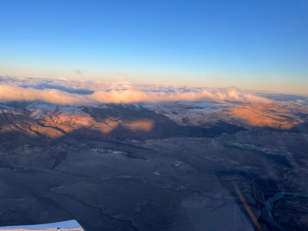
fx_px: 231
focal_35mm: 26
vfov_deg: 53.1
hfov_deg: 67.3
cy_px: 116
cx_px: 154
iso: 50
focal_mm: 5.1
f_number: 1.6
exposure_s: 1/727
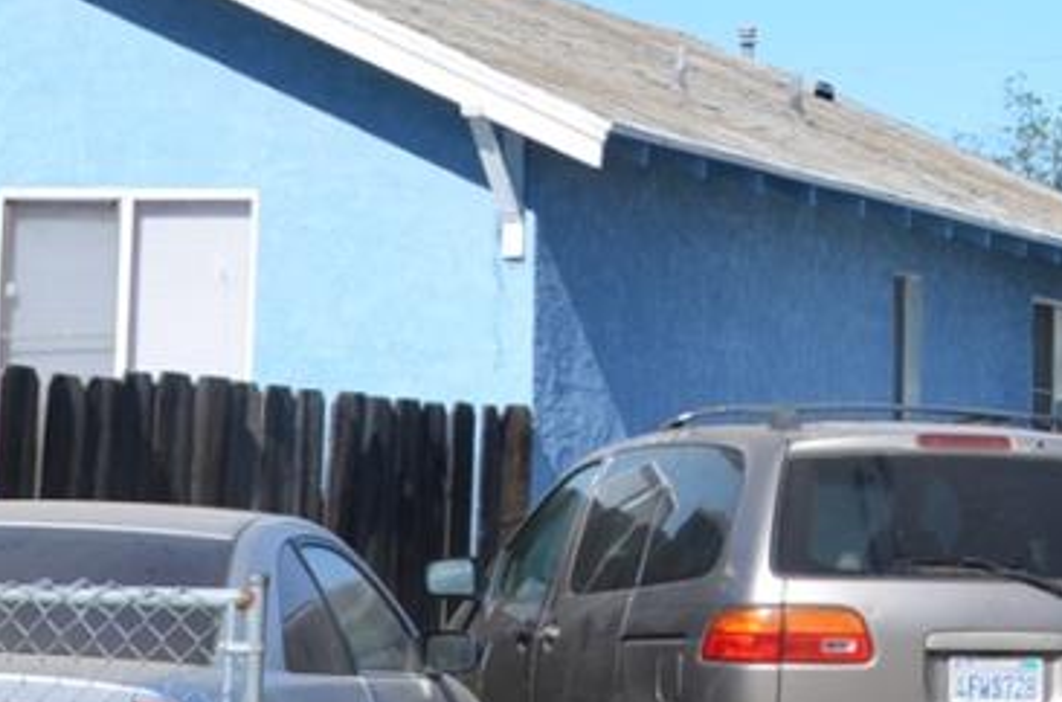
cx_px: 1277
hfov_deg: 12.6
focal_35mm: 160
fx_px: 4708
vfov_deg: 8.5
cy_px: 20
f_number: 9
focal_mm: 26
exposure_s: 1/320
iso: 100
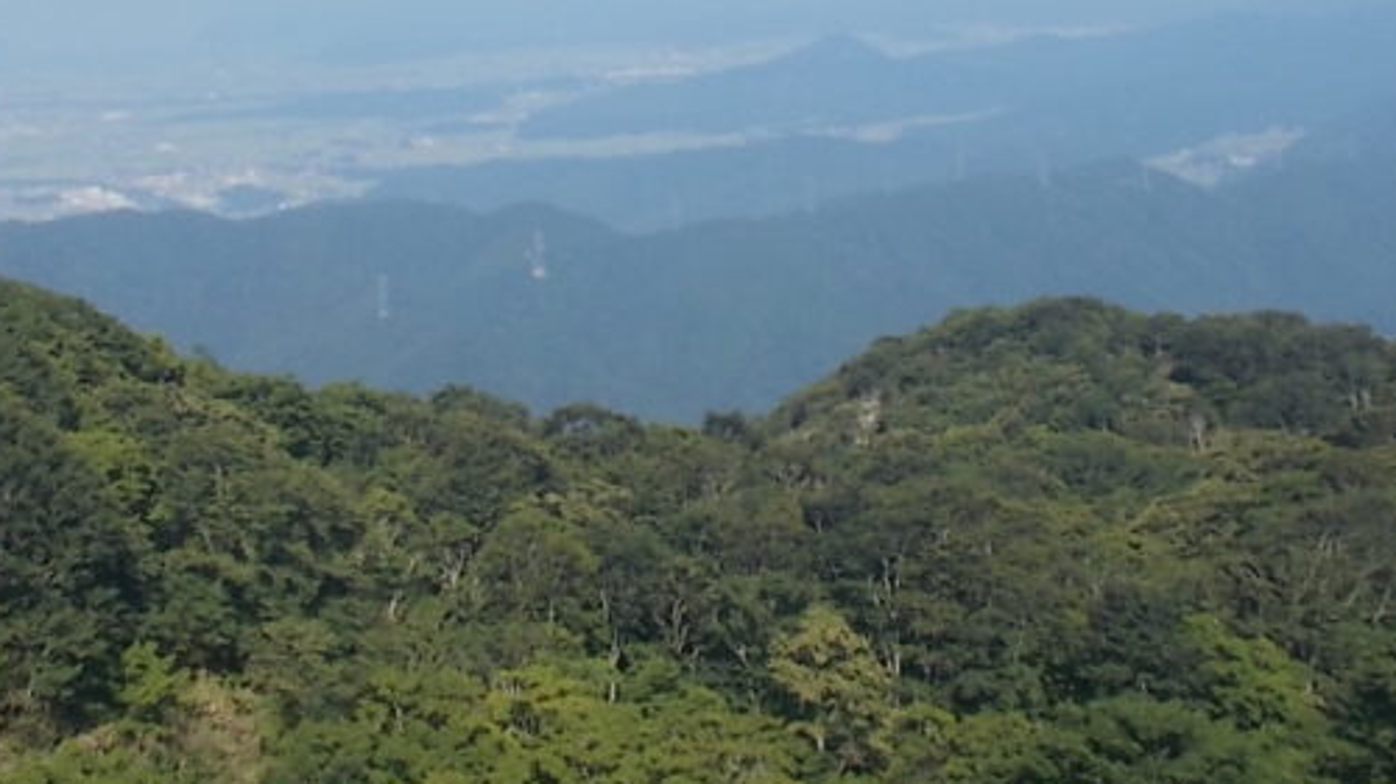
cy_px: 86
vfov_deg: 20.3
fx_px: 2146
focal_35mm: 58
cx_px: 589
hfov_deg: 35.9
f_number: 8
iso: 80
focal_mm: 4.6
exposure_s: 1/160
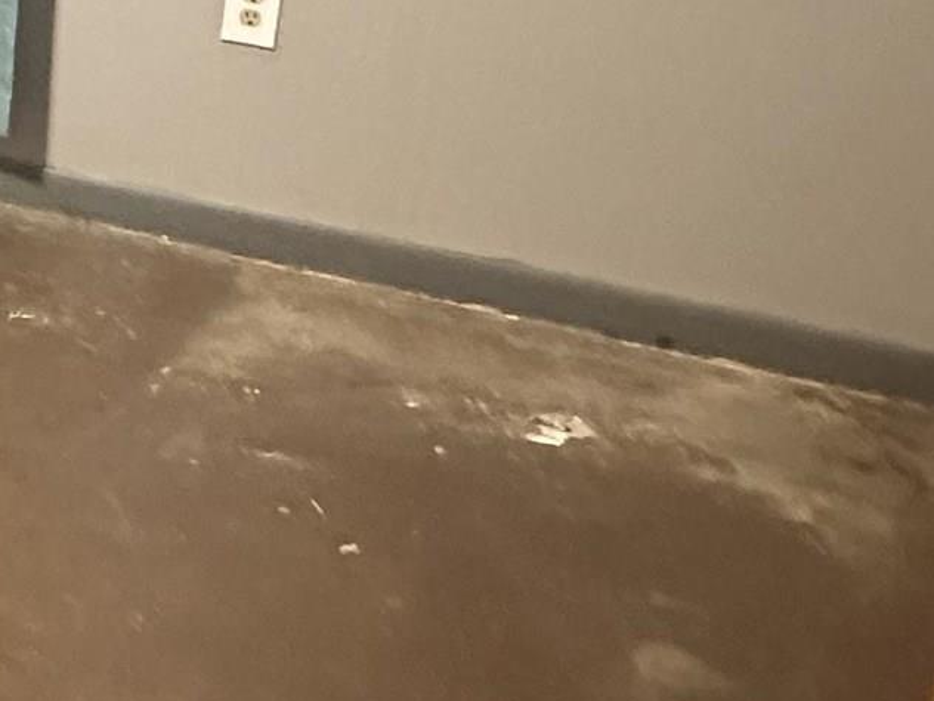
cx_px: -390
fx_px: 1835
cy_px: 117
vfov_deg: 21.3
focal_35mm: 68
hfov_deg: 23.8
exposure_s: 1/60
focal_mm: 2.22
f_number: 2.2
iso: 1250
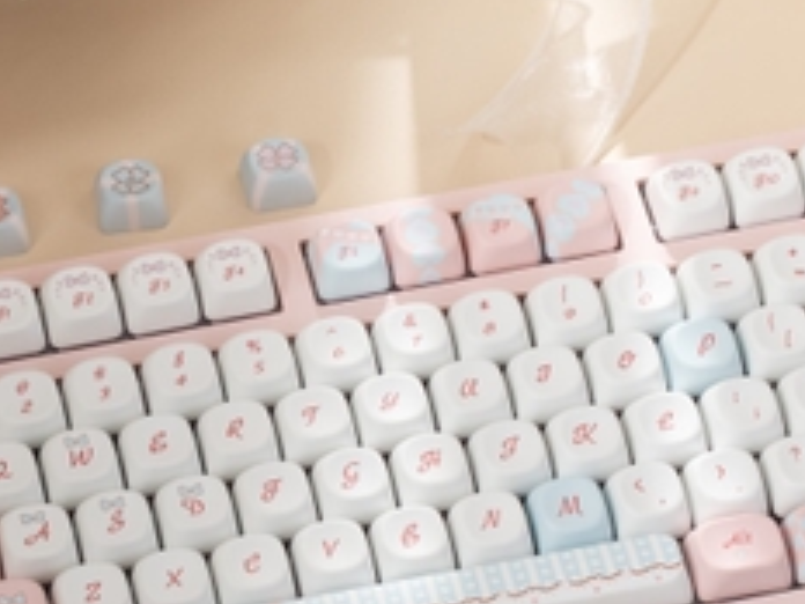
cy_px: 521
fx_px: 4860
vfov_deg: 7.1
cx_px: 274
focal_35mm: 209
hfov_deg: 9.5
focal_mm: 70
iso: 640
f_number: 8
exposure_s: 1/160
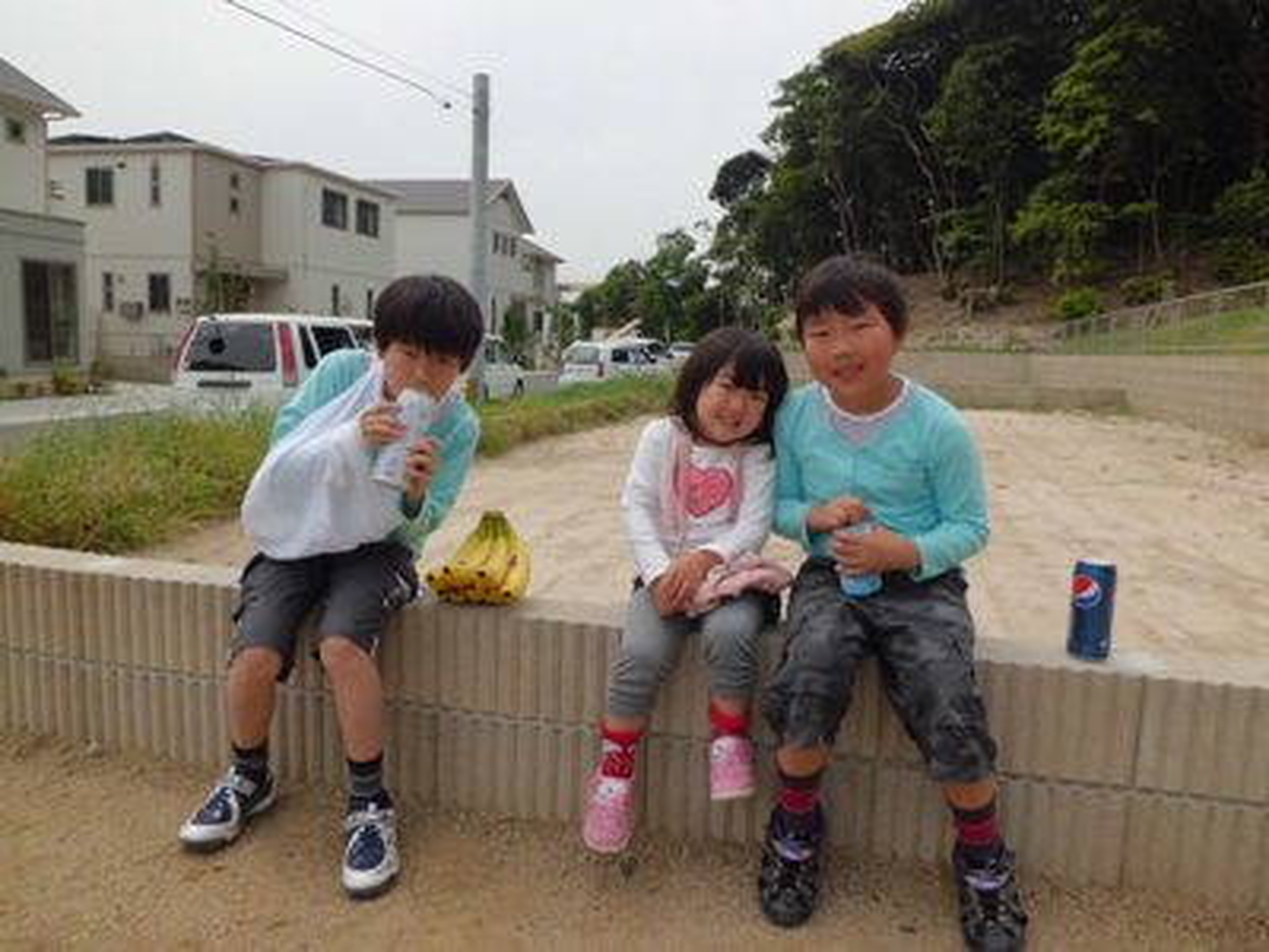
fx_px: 953
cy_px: 476
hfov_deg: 67.3
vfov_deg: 53.1
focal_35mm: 26
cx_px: 634
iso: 64
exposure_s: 1/200
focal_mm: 4.7
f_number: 7.9
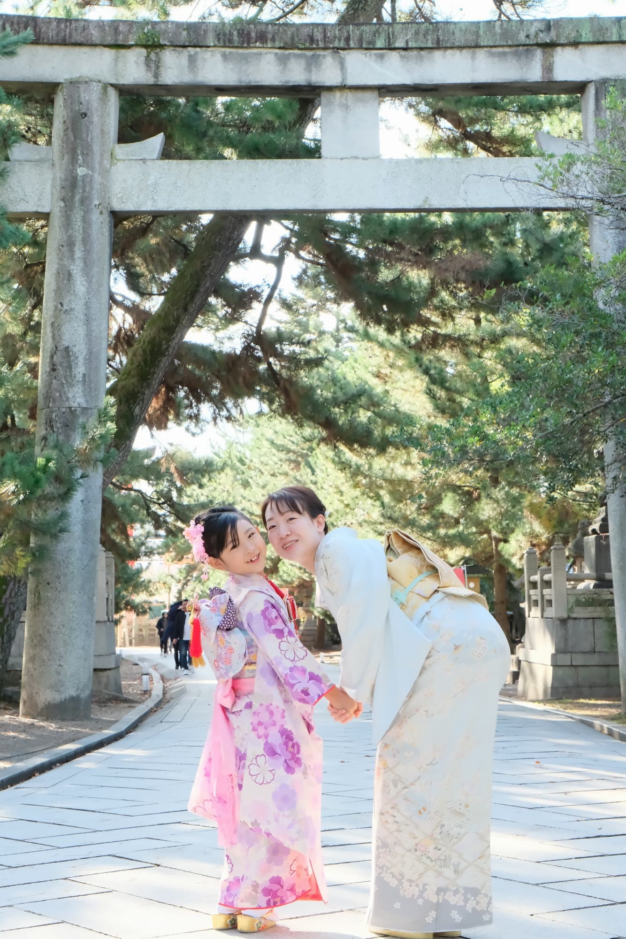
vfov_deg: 34.5
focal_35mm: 58
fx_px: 1512
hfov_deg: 23.4
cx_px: 313
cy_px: 470
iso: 1600
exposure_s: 1/125
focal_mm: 38.8
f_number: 8
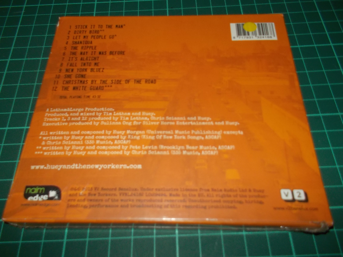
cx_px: 172
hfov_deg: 61.7
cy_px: 128
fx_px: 287
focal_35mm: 29
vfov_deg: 48.2
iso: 200
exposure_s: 1/30
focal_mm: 4.1
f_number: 3.3
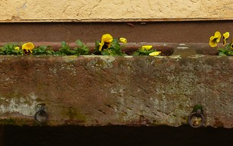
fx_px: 1049
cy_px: 72
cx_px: 189
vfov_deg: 8.0
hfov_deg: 12.6
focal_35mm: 165
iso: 100
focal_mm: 13.2
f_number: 3.6
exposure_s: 1/125
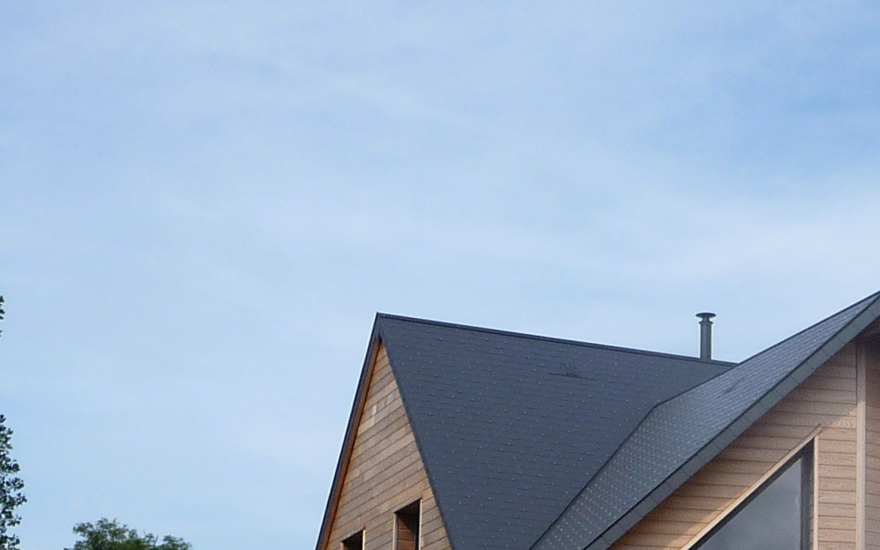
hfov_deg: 24.1
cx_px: 742
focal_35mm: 84
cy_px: 685
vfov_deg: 14.9
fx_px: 2015
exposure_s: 1/1000
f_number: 3.3
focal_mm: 4.7
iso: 100
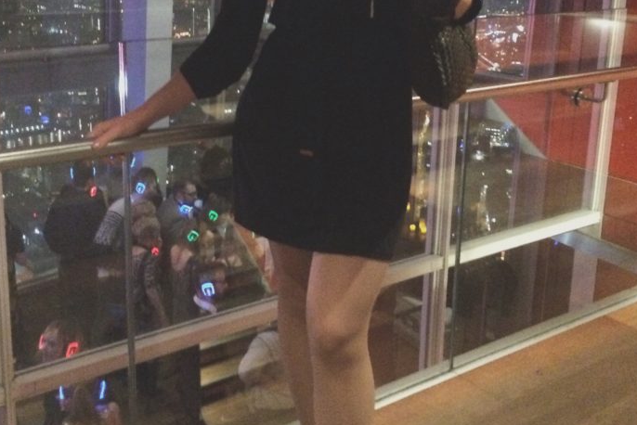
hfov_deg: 43.6
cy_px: 132
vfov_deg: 29.6
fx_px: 797
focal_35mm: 45
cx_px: 292
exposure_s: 1/17
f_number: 2.2
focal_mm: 4.15
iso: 2000
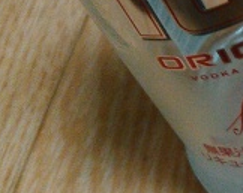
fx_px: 833
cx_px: 462
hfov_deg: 14.3
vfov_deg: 13.2
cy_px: 28
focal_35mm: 116
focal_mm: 4
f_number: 2.4
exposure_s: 1/15
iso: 640
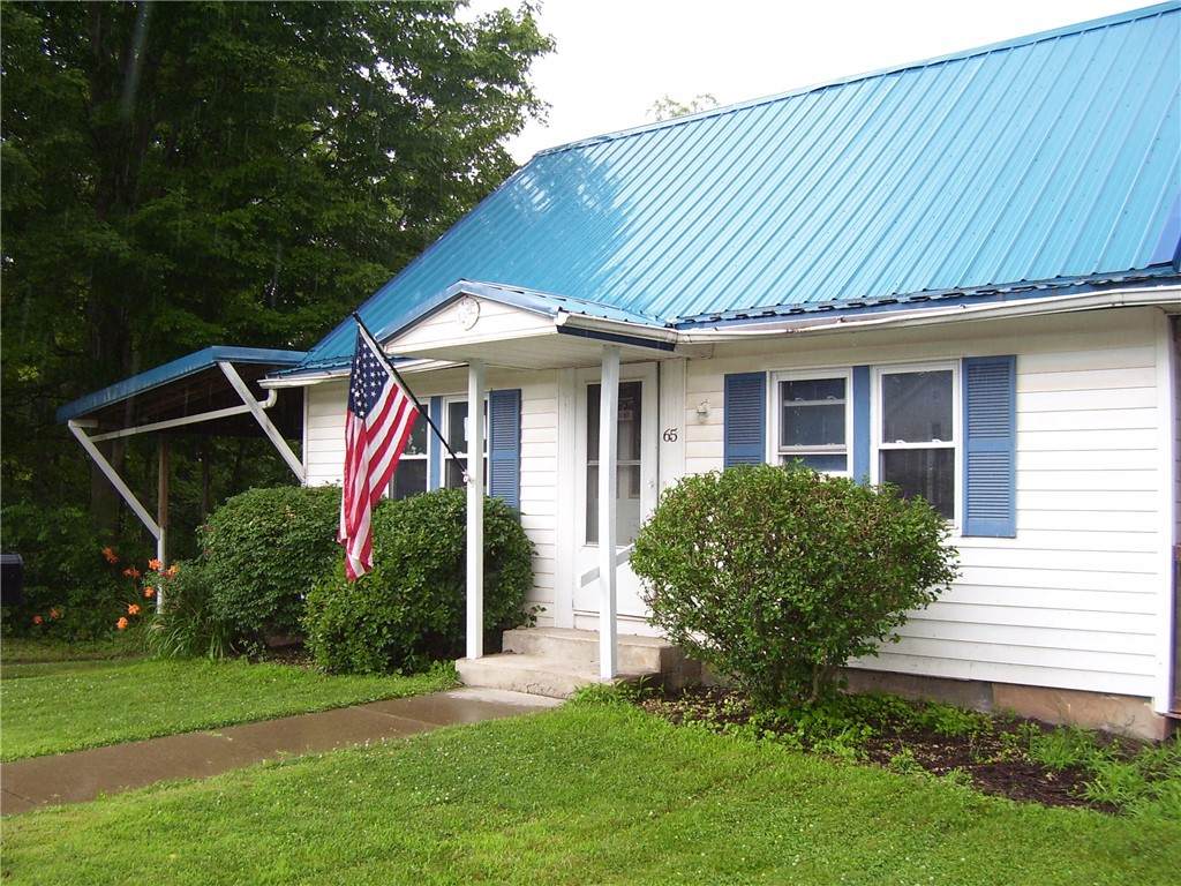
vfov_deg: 41.8
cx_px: 590
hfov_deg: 54.0
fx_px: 1160
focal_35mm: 34
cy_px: 443
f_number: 2.7
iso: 80
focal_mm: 5.6
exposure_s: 1/180
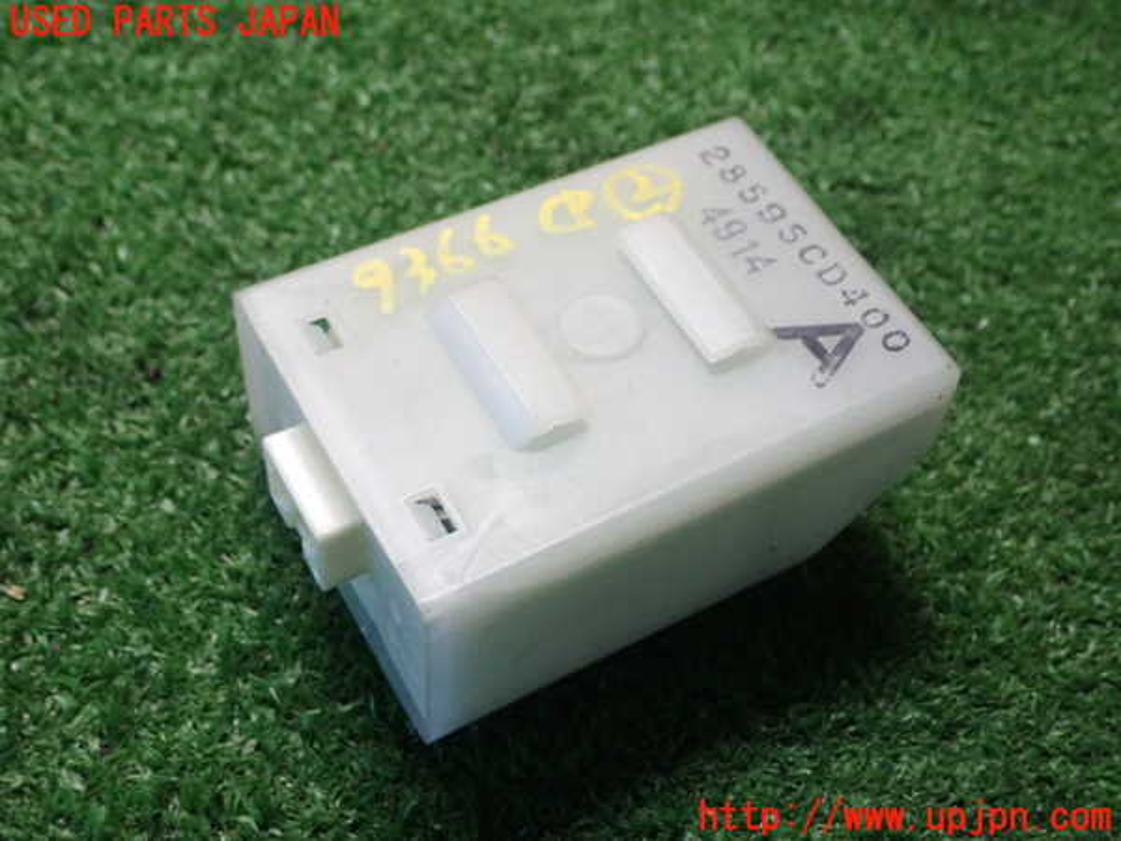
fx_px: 1587
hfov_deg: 38.9
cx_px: 560
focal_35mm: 49
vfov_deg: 29.7
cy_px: 420
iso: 800
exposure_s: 1/50
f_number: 3.2
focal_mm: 8.99
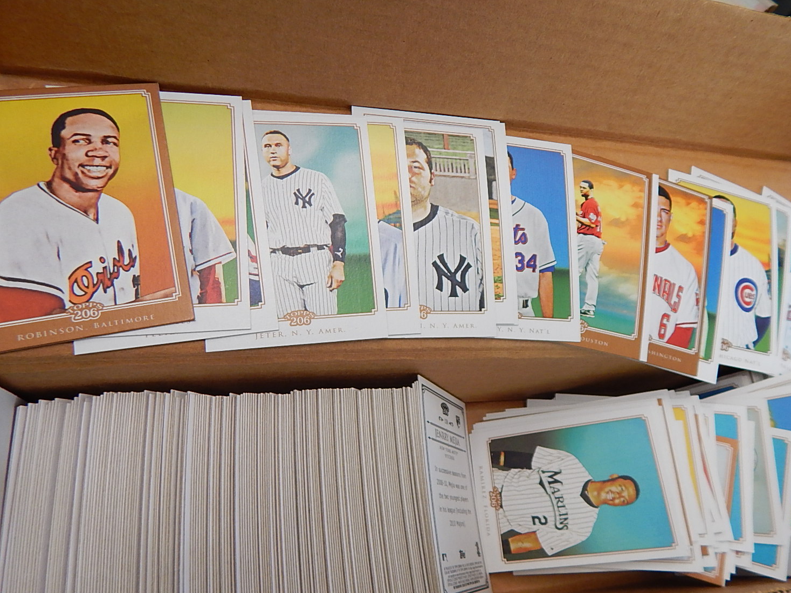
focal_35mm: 24
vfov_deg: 56.8
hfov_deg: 71.5
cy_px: 305
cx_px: 431
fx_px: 548
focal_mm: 4
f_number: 3
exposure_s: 1/30
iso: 160
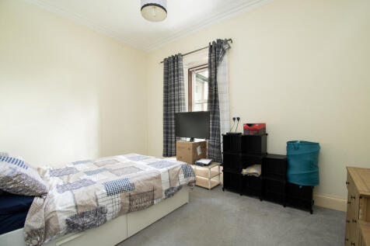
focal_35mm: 15
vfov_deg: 77.3
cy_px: 123
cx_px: 185
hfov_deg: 100.4
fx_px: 154
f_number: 8
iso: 320
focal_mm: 10
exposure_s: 1/1.67
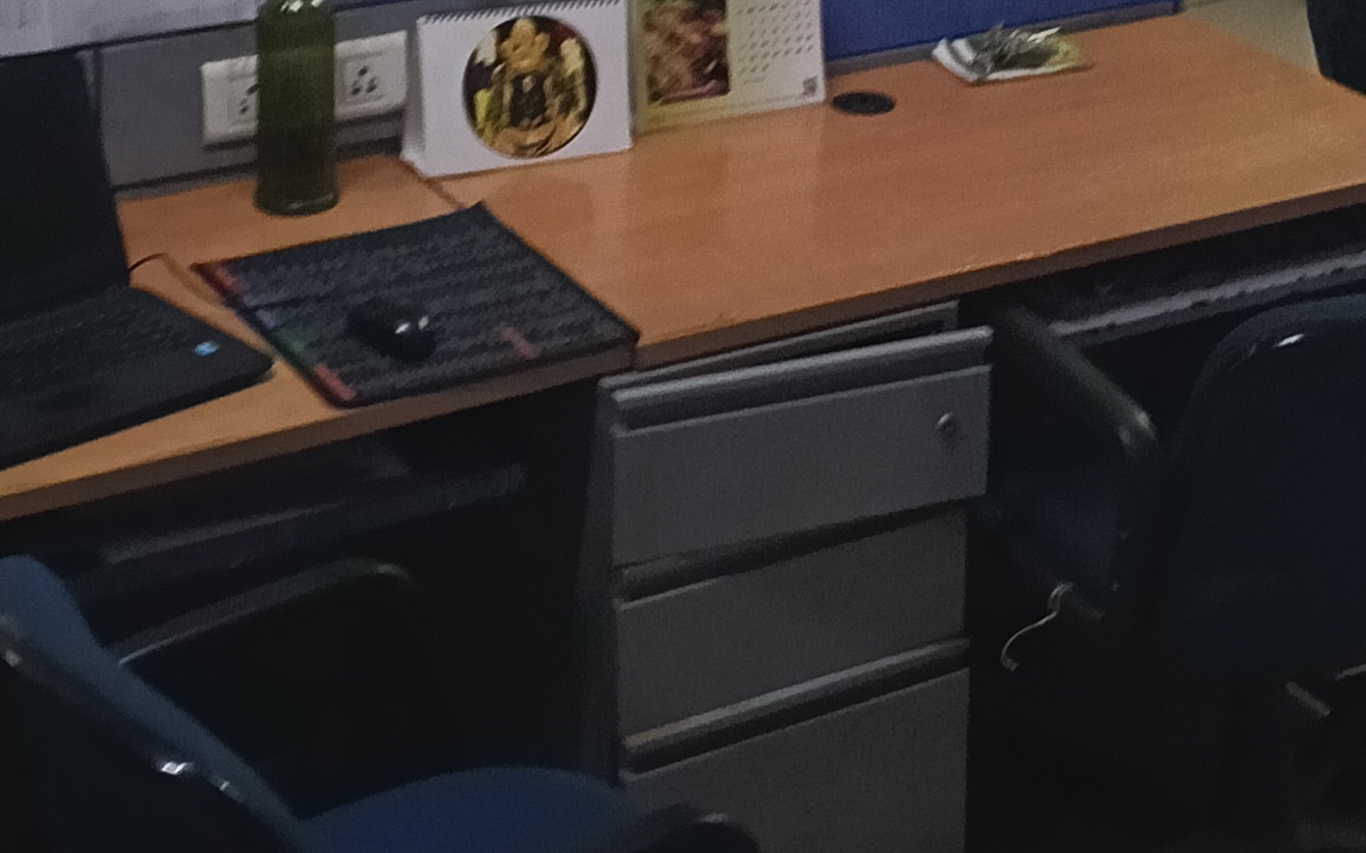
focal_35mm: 89
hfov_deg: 23.0
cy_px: -371
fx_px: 3313
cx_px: 1051
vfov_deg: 13.9
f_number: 1.8
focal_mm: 3.98
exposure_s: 1/33.3
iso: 800
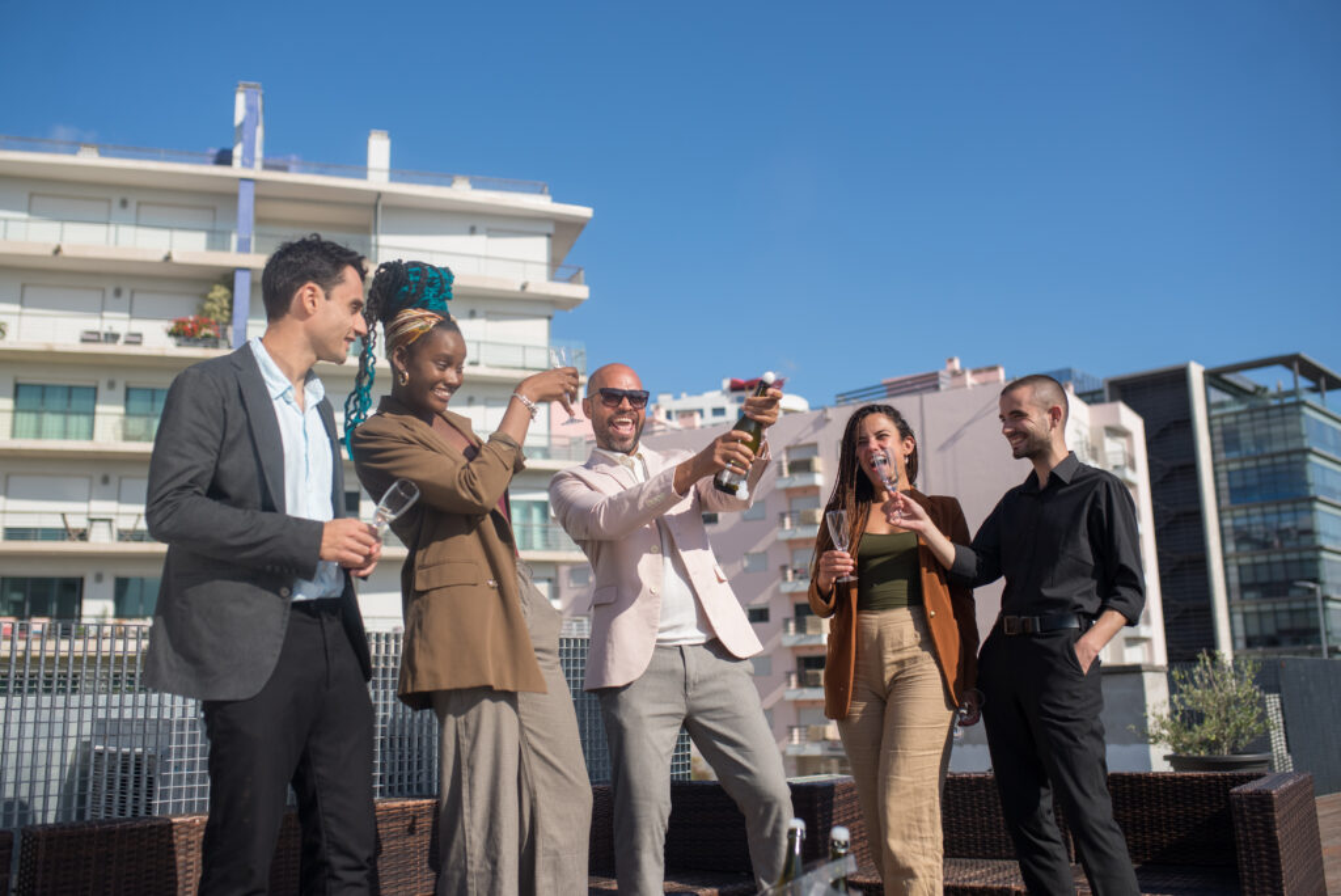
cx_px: 670
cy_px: 448
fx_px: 1304
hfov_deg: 54.4
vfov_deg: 37.9
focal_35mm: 35
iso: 160
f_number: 2.5
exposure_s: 1/4000
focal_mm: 35
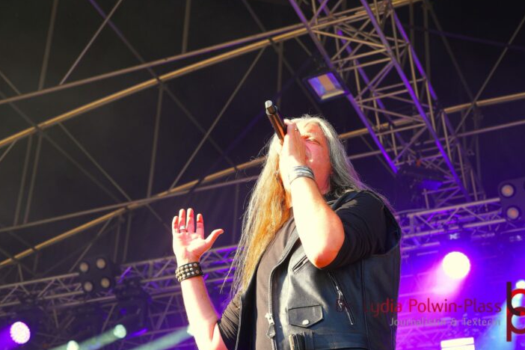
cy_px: 186
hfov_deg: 28.6
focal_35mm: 71
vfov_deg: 19.3
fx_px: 1029
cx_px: 258
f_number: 4.5
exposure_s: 1/80
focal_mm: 43
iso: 125
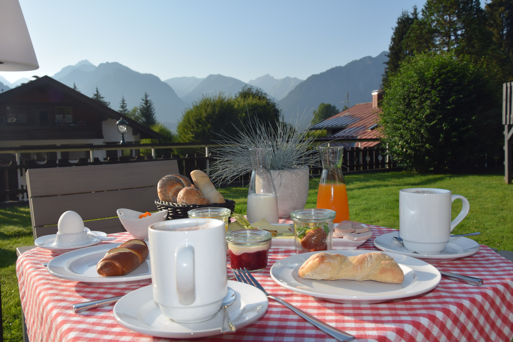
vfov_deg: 41.7
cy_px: 171
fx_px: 449
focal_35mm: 32
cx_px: 256
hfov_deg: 59.5
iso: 100
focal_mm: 21
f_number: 9
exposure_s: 1/200
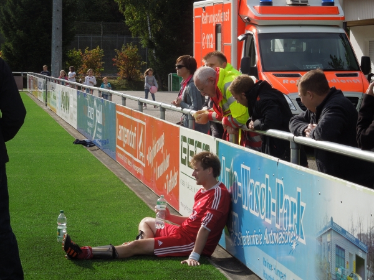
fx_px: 1145
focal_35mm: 106
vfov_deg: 14.0
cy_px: 140
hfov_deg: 18.5
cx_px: 187
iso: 100
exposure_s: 1/500
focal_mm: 19.1
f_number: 4.7
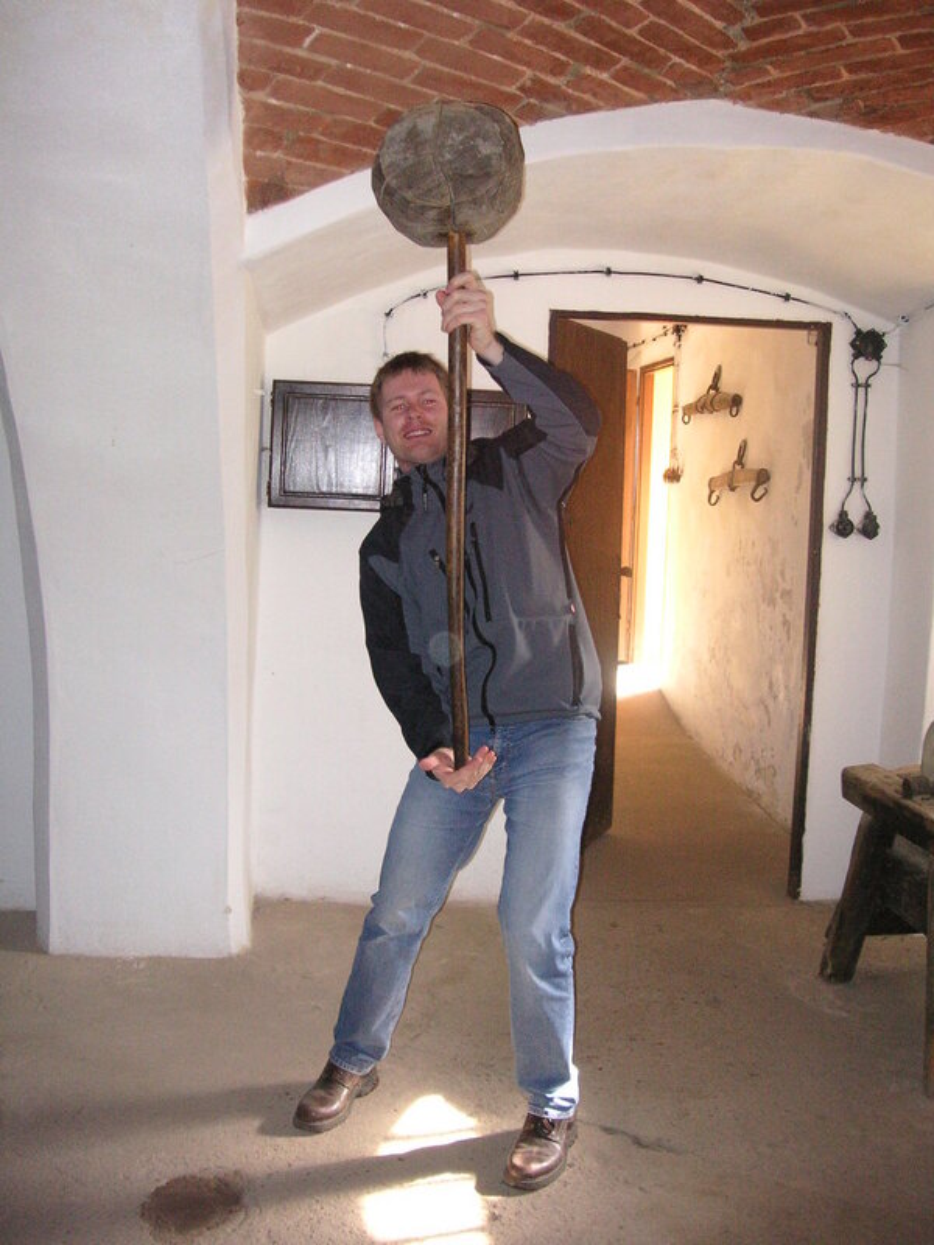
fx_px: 1331
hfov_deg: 38.7
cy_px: 622
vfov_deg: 50.1
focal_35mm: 37
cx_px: 467
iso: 160
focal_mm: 6.1
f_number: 2.8
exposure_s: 1/60
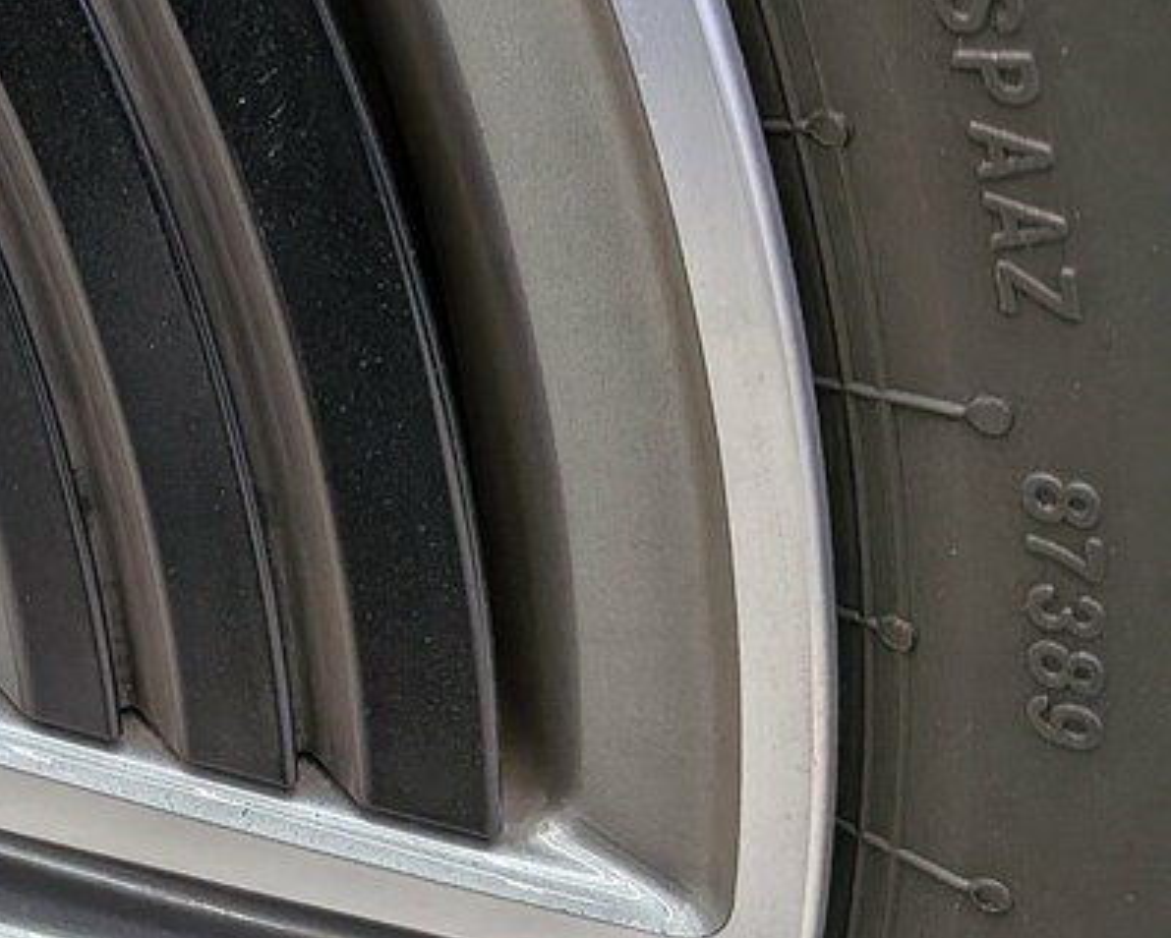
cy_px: 204
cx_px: -298
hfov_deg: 27.4
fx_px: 2046
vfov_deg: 25.4
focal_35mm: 59
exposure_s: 1/120
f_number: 1.7
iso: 33
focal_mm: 4.53
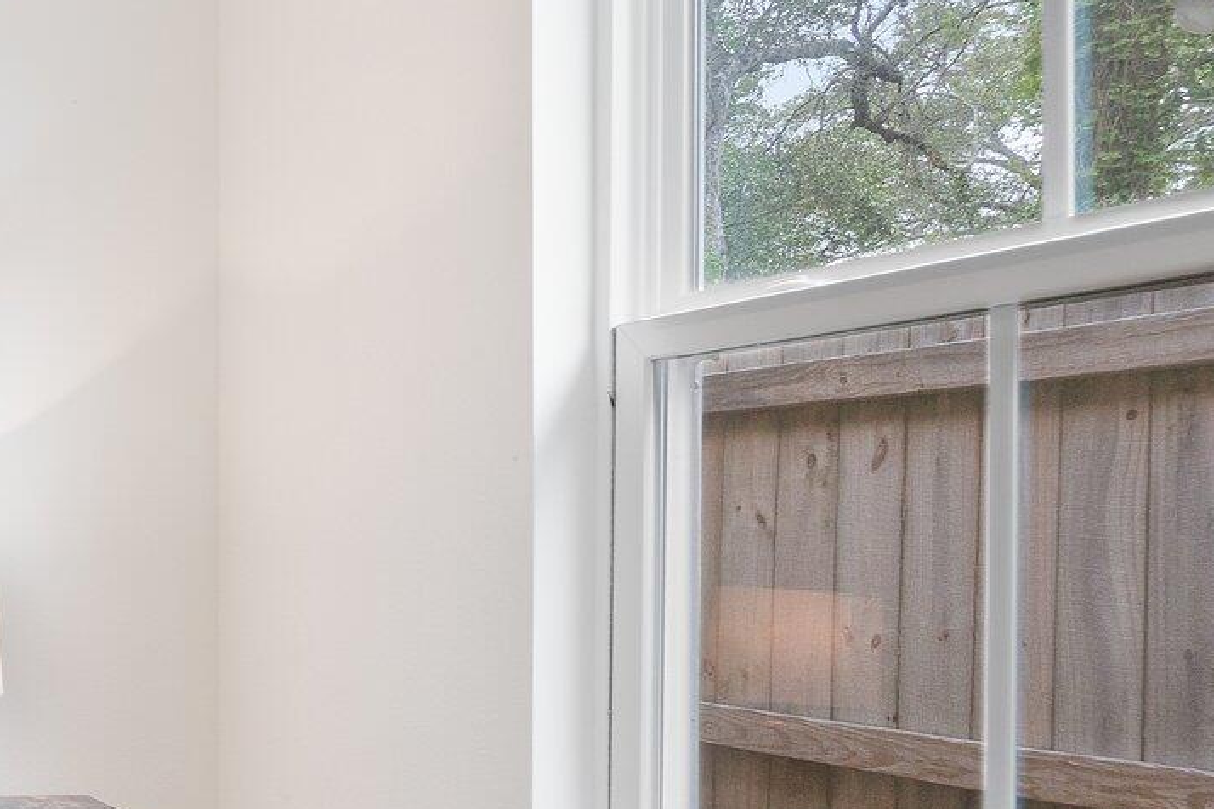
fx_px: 1450
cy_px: 548
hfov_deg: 30.3
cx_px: -522
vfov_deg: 30.9
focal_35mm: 43
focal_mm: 10
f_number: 9
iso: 400
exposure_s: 1/4
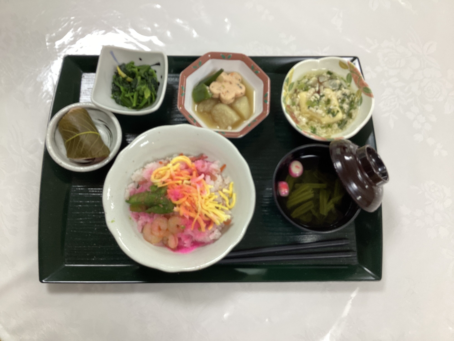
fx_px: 407
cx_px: 227
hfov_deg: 58.4
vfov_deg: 45.4
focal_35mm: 31
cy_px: 170
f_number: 2.4
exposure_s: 1/50
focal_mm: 3.3
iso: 64
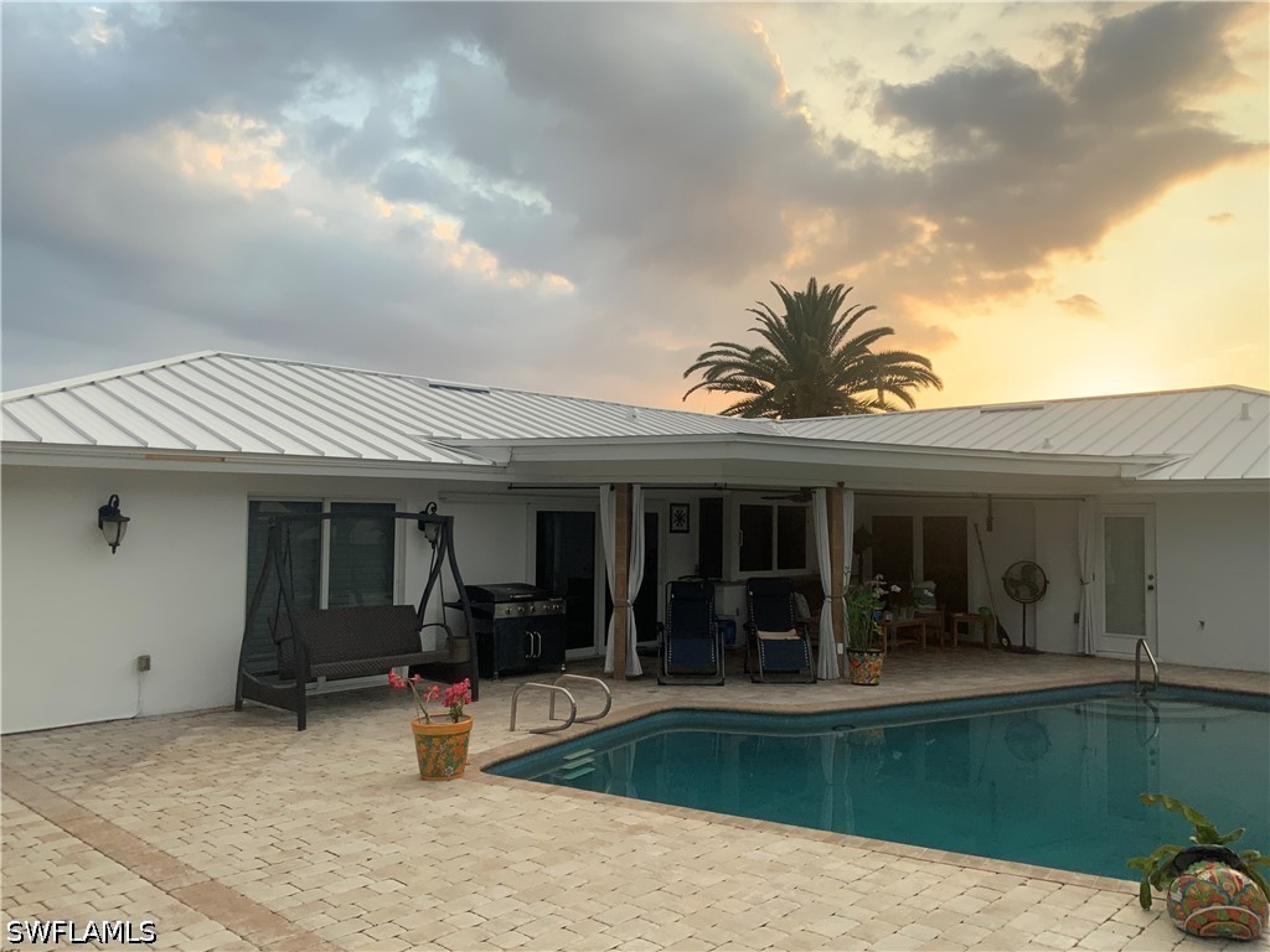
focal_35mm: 29
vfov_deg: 48.2
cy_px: 476
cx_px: 635
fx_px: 1064
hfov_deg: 61.7
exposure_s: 1/355
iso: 16
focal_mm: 3
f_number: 1.8
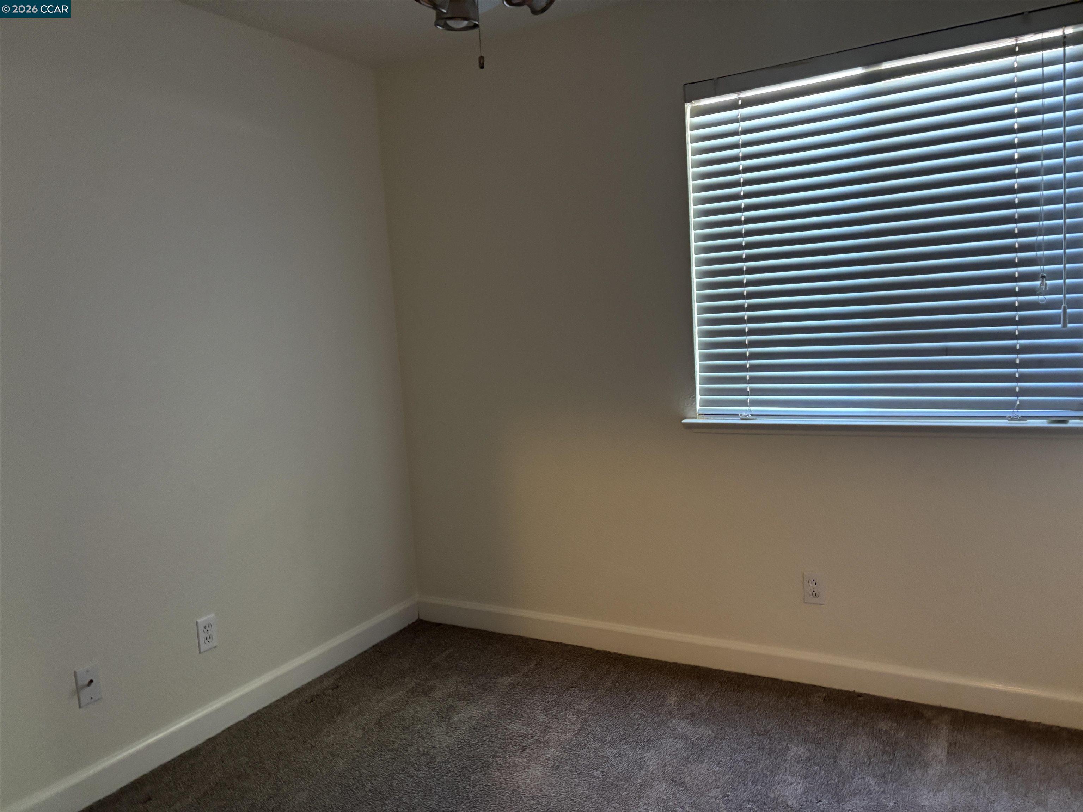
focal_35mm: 26
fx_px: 813
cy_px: 406
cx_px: 542
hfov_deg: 67.3
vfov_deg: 53.1
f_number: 1.6
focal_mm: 5.96
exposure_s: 1/60
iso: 500
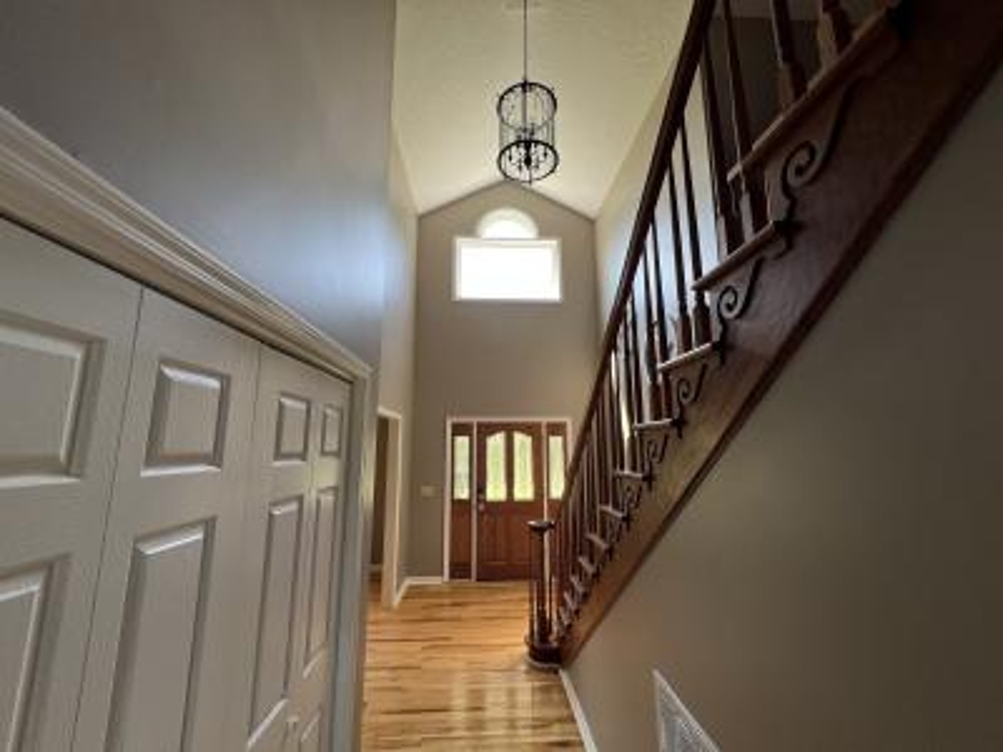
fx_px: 377
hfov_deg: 106.2
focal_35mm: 13
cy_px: 376
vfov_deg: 89.9
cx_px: 502
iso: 80
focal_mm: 1.57
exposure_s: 1/99
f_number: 1.8
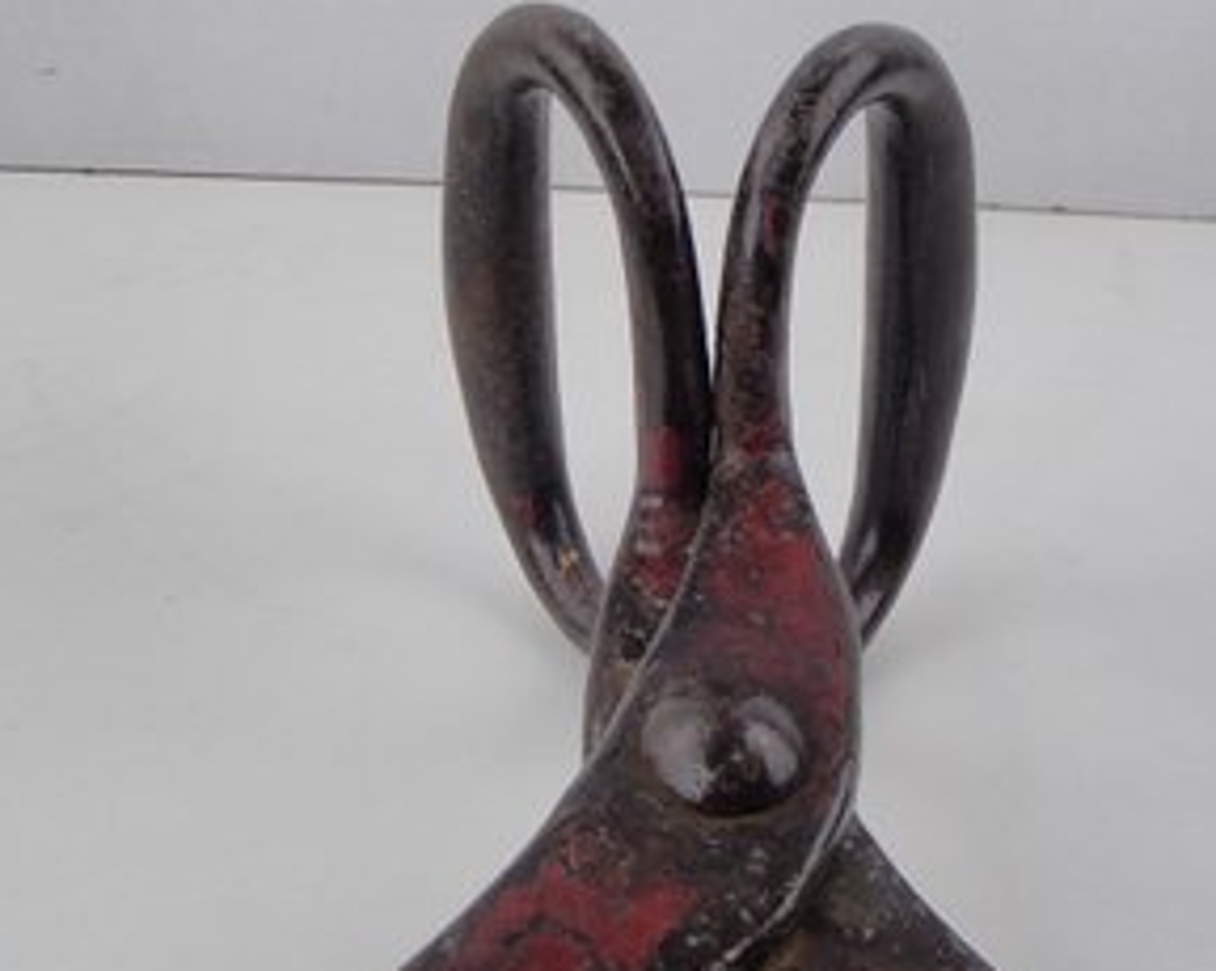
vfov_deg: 34.8
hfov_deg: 42.9
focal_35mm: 43
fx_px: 1546
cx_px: 678
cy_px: 530
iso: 160
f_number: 4.7
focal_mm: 6.64
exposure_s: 1/160
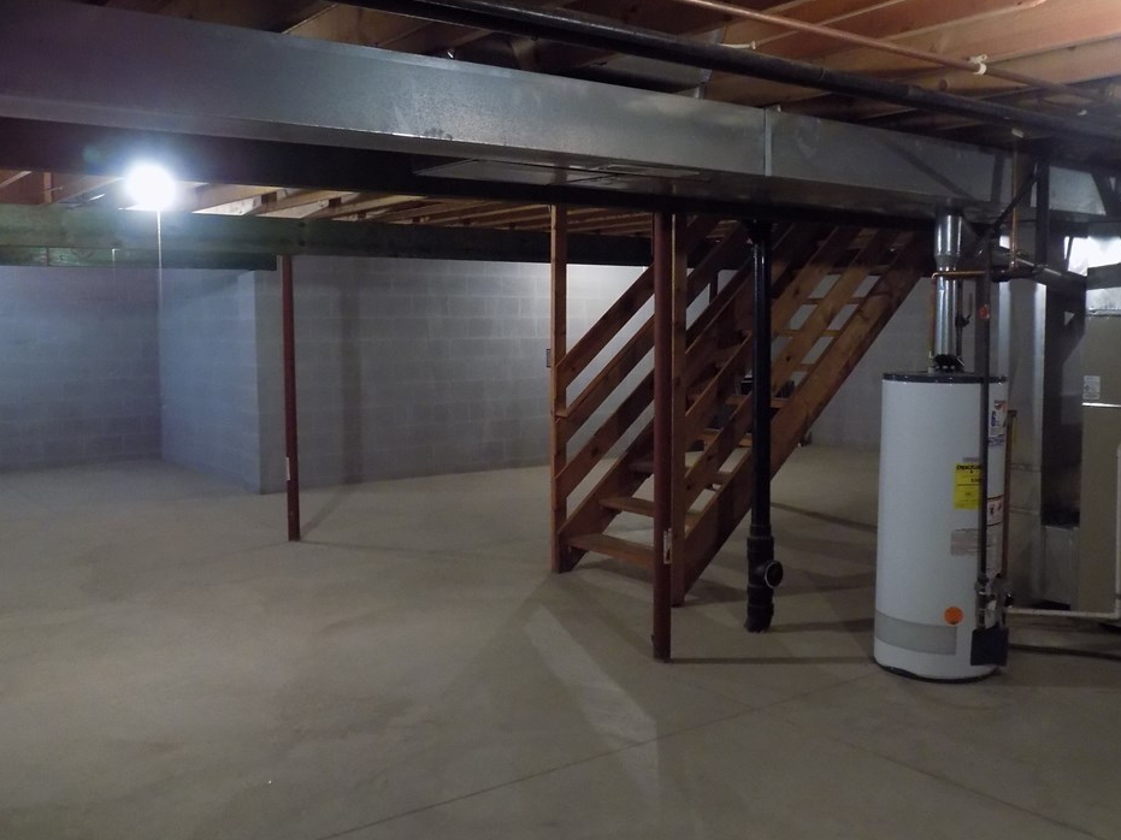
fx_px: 1069
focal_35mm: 33
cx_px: 589
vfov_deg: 42.9
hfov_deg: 55.3
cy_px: 415
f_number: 3.3
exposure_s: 1/10
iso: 400
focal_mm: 5.3
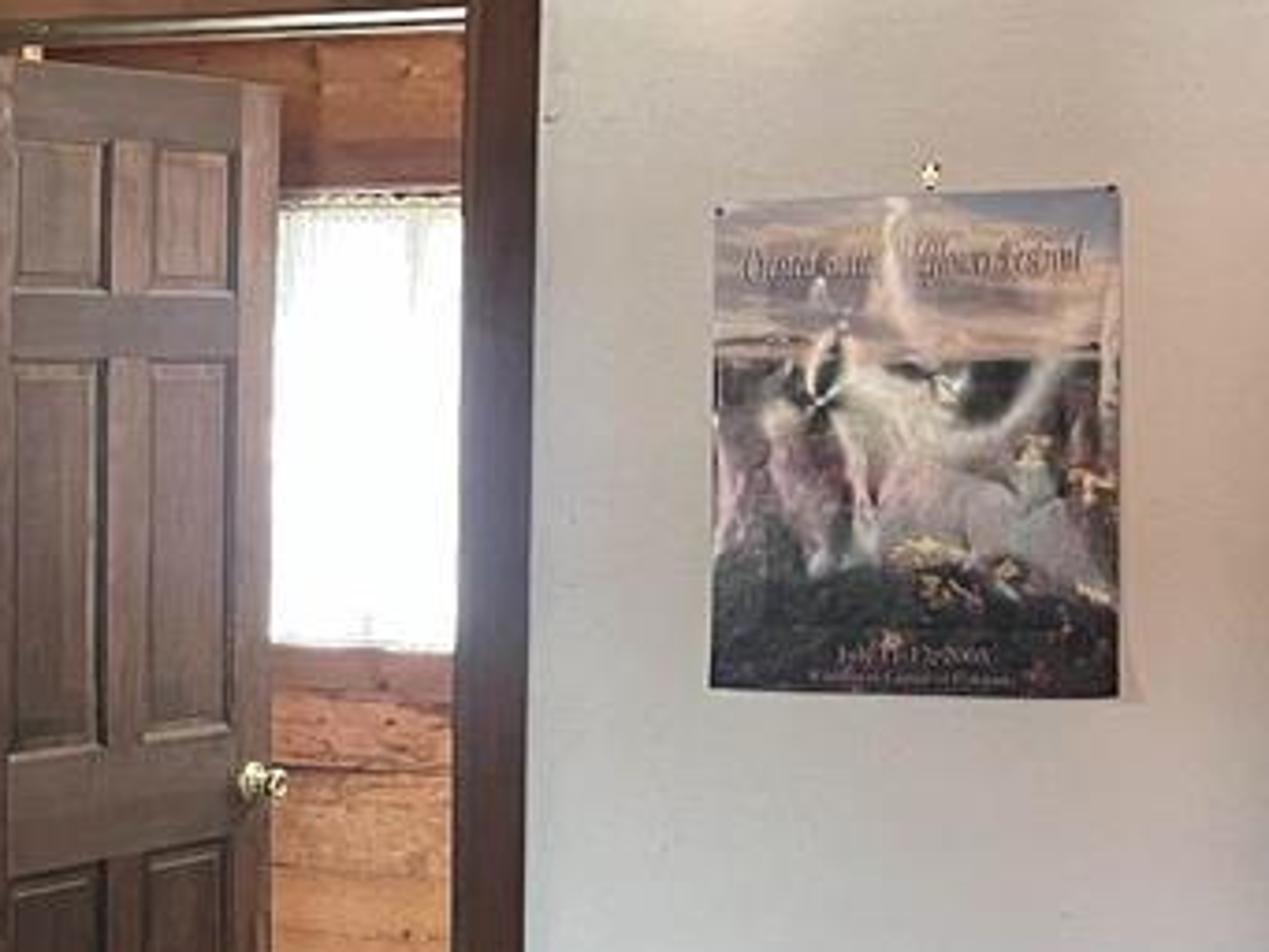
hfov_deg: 23.3
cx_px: -160
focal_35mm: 78
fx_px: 2860
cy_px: 524
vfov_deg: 18.9
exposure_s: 1/60
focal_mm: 5.7
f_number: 1.5
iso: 400
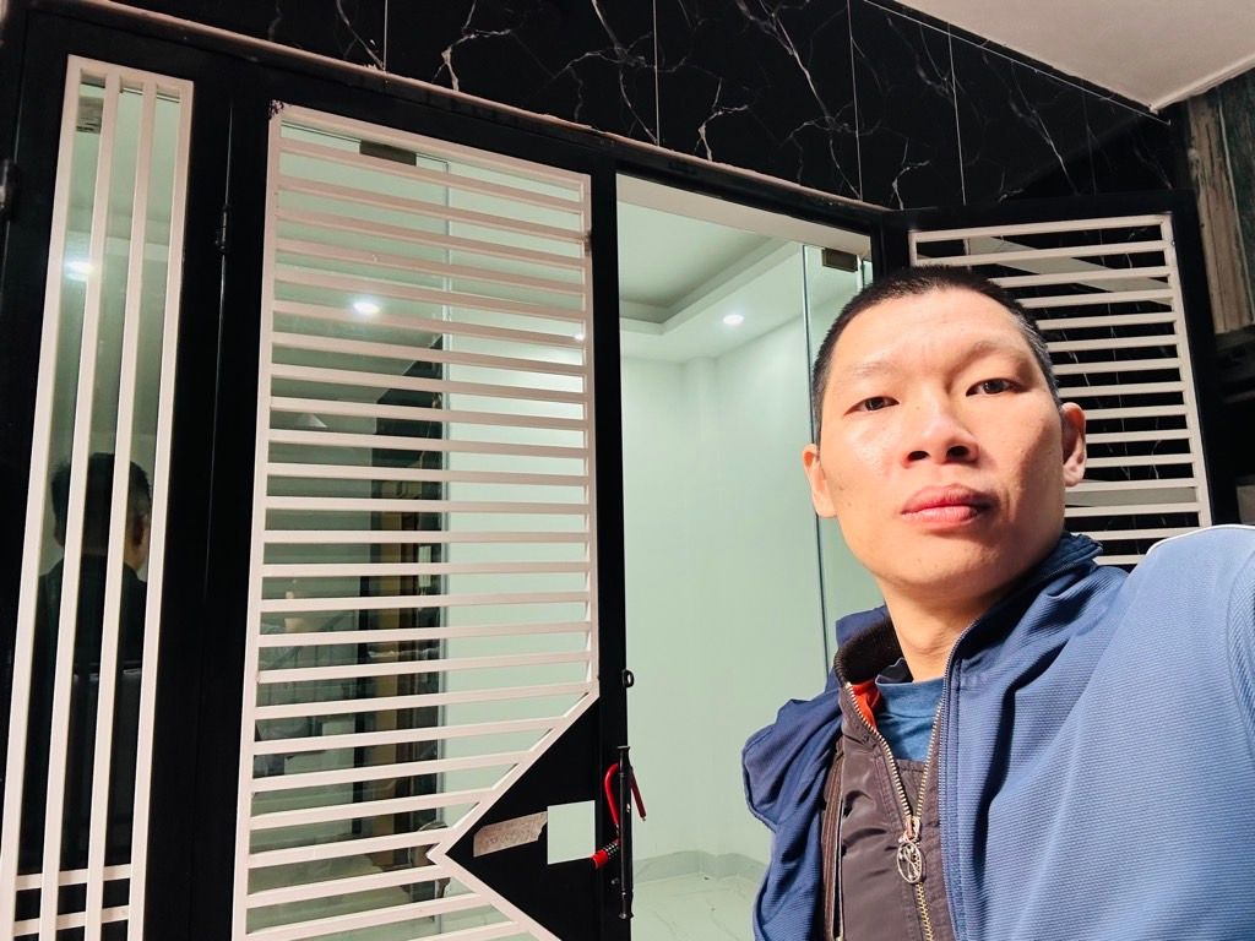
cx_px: 628
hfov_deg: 73.9
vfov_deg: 58.9
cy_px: 470
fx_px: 834
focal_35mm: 23
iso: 50
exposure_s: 1/121
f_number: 1.9
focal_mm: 2.69
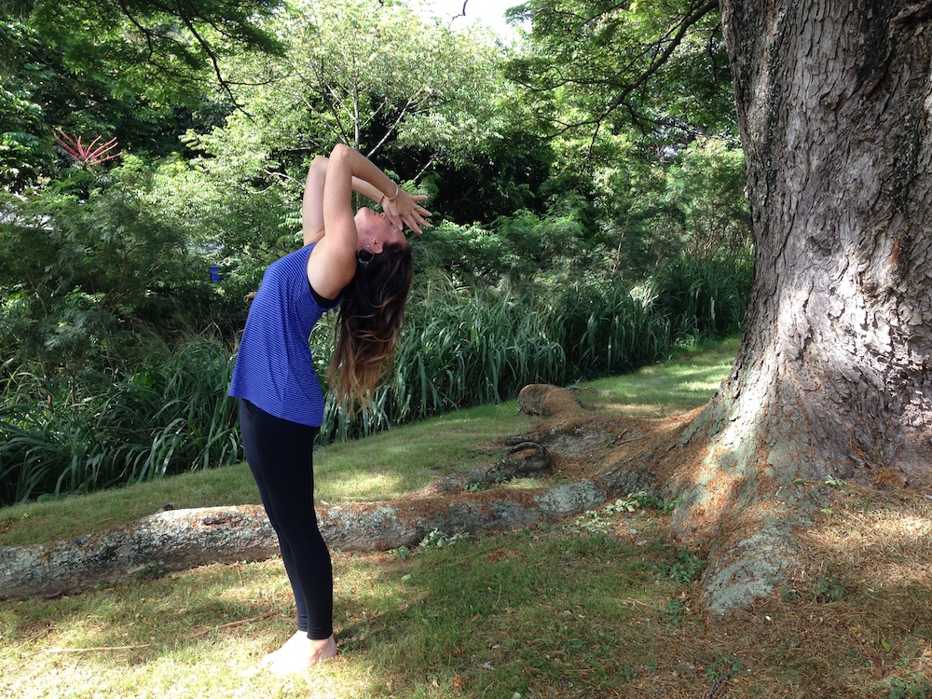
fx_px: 888
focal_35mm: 33
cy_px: 350
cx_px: 466
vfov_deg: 42.9
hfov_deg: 55.4
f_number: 2.4
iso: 50
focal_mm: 4.12
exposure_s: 1/192
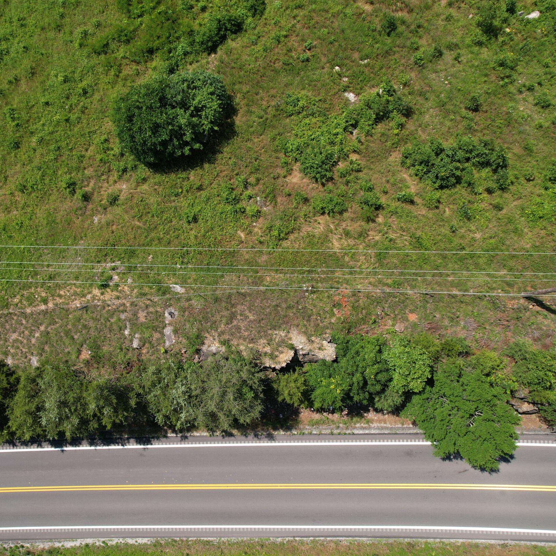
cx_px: 206
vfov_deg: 55.6
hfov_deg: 54.9
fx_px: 527
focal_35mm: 29
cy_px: 275
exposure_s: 1/180
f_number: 2.8
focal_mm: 8.38
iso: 100
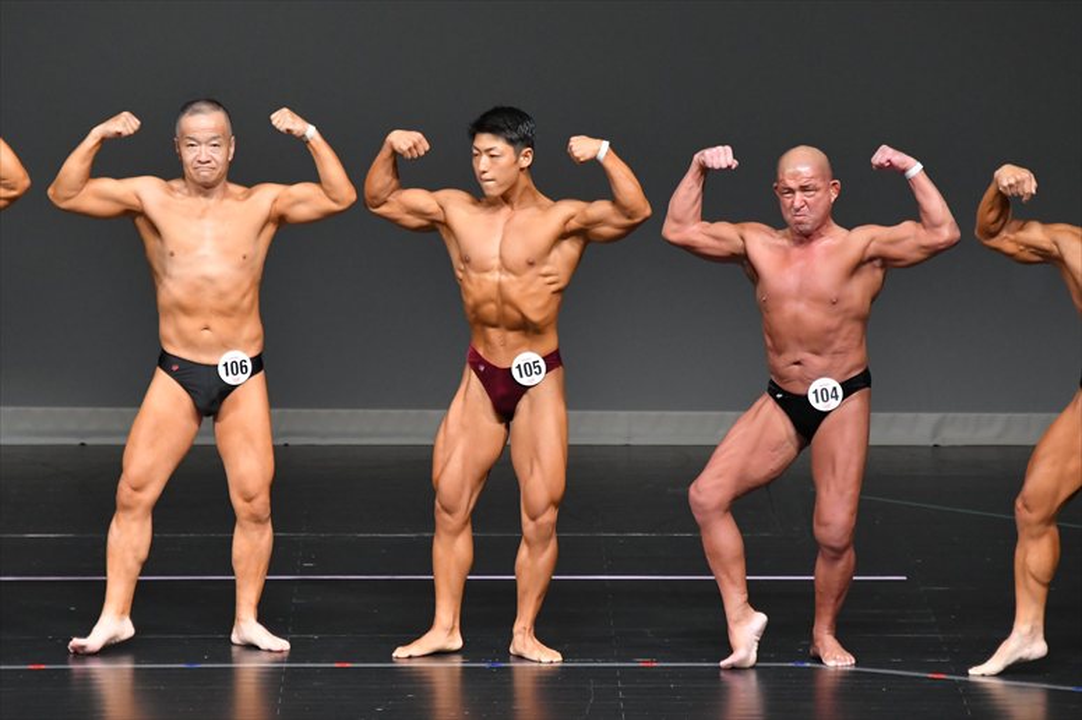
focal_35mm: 315
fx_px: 9463
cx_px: 541
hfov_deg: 6.5
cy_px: 360
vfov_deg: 4.4
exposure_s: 1/400
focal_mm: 210
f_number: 5.6
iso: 4000
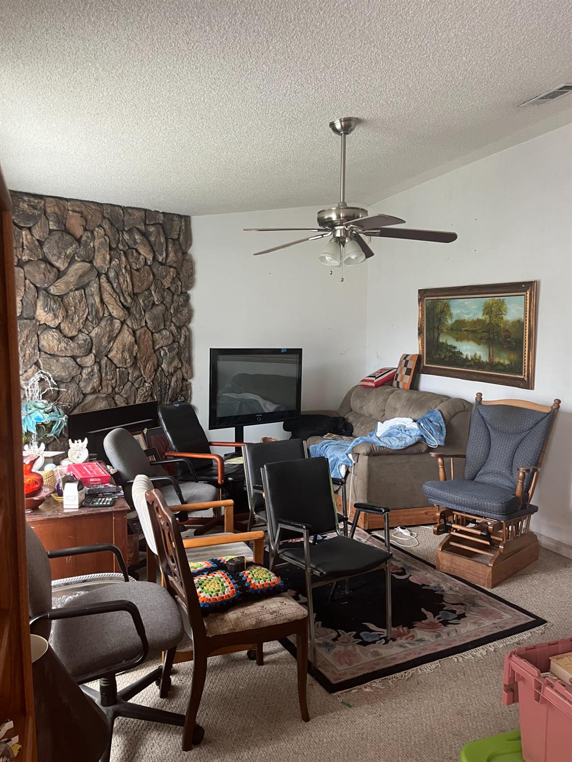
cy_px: 381
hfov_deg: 53.1
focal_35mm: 26
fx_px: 573
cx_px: 286
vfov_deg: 67.3
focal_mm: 5.1
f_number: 1.6
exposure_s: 1/60
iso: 200
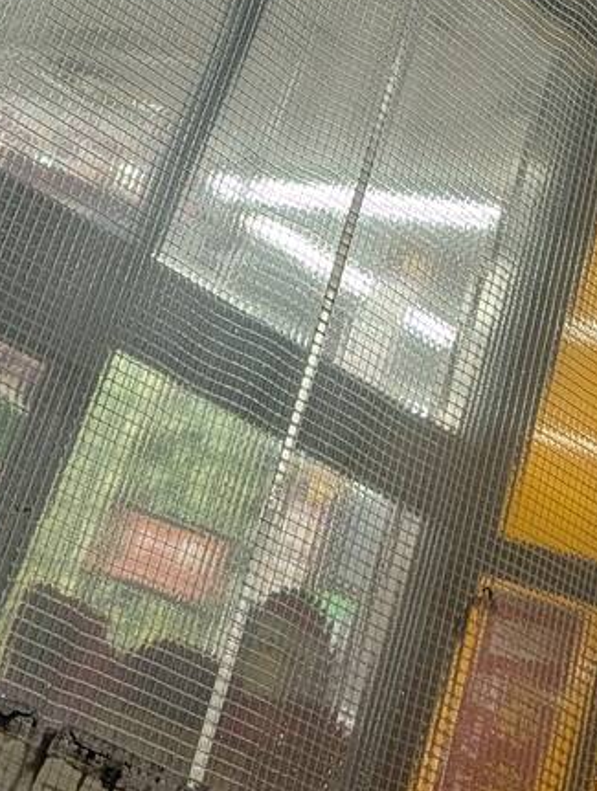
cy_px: -527
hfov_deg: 16.4
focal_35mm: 89
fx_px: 2040
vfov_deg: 18.4
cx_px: 556
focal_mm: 6.9
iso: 50
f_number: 1.68
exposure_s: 1/120
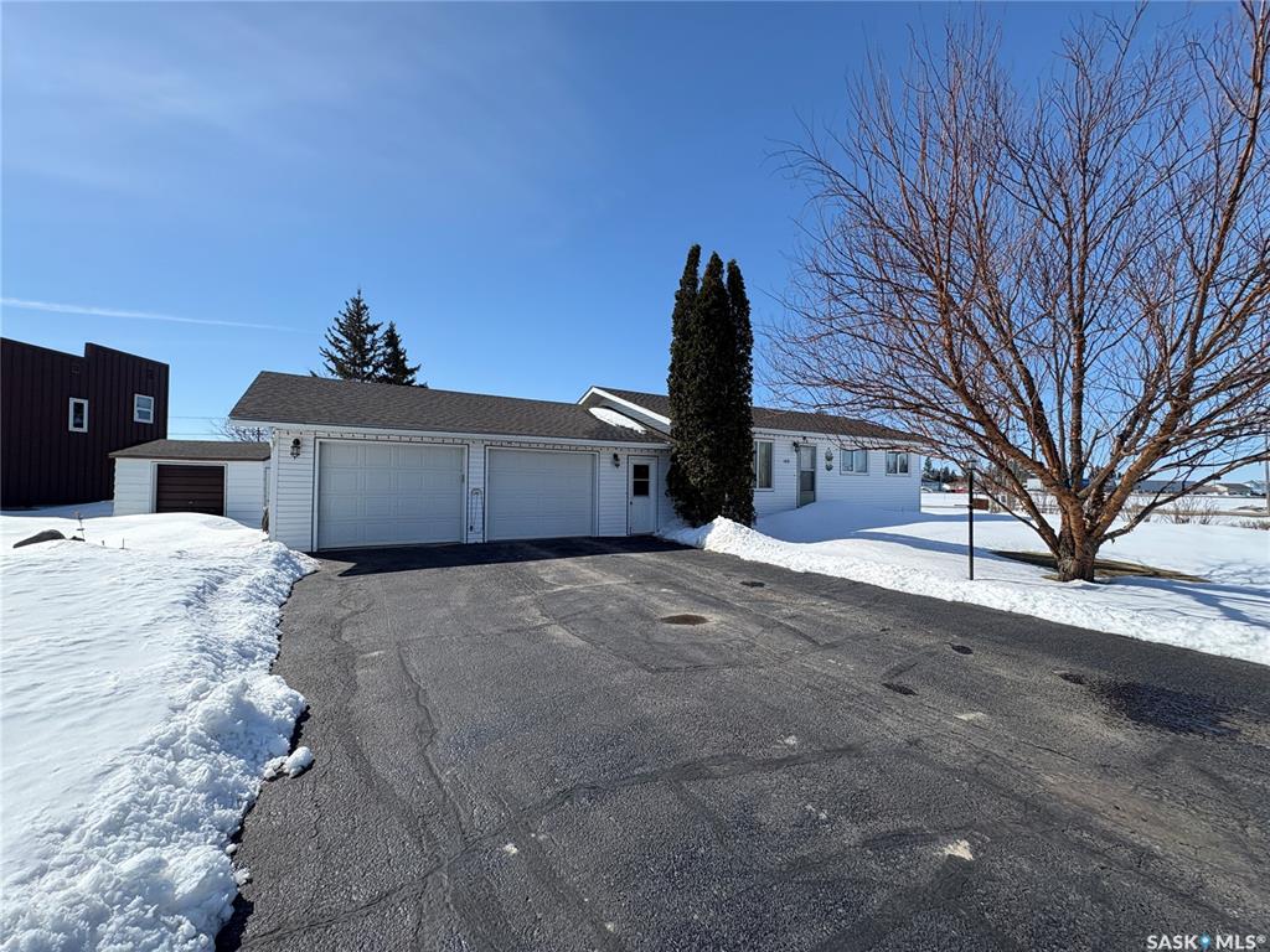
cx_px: 635
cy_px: 476
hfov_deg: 102.1
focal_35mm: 14
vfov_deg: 85.7
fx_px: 514
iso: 50
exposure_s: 1/2494
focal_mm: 2.22
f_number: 2.2
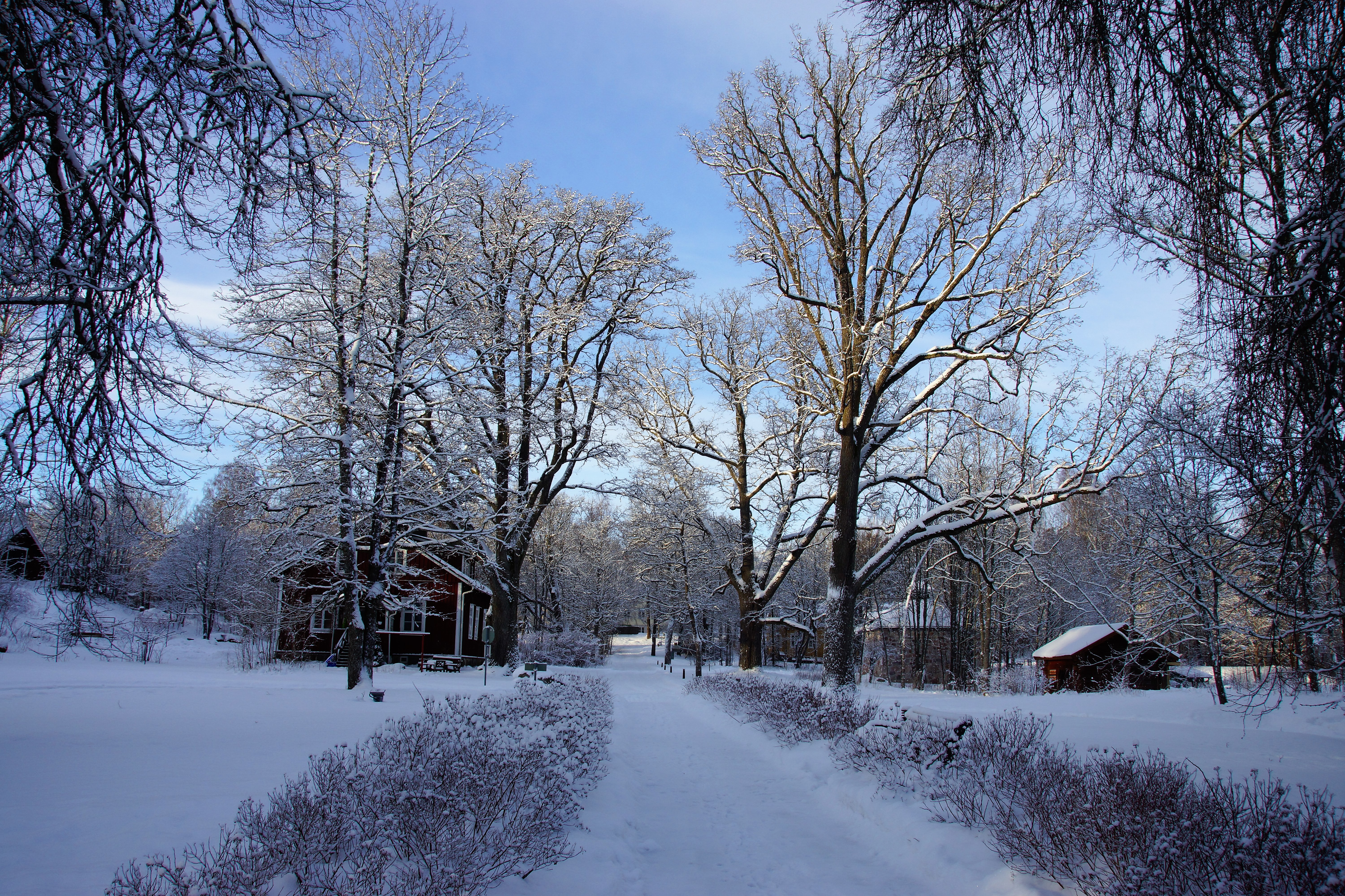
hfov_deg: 67.4
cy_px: 448
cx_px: 672
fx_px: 1009
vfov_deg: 47.9
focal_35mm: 27
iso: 100
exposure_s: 1/100
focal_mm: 18
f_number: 11
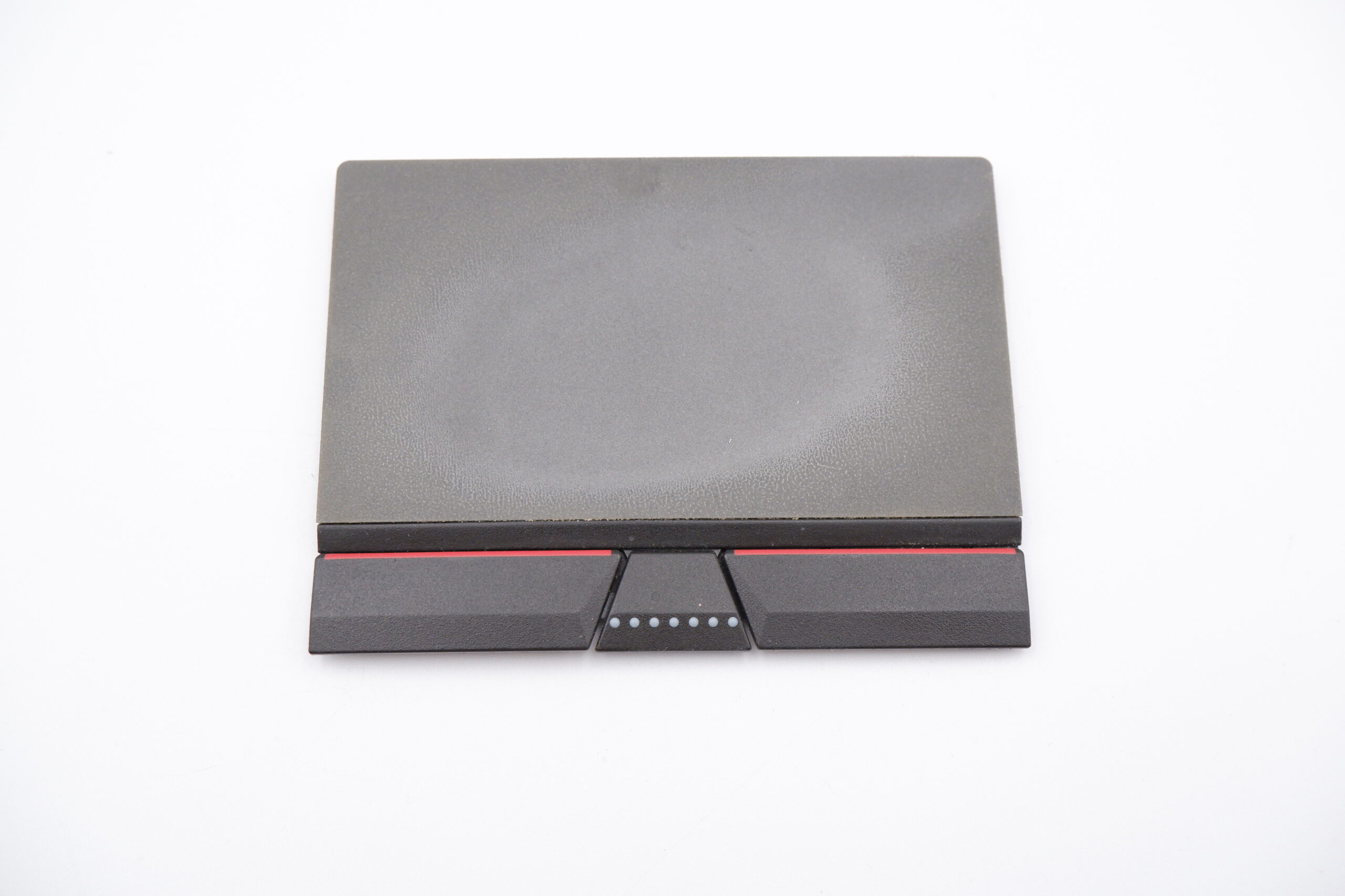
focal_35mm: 35
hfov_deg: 54.4
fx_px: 1308
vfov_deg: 37.9
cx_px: 672
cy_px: 448
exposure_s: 1/300
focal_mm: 23.5
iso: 1250
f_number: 5.6
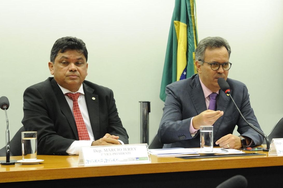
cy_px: 94
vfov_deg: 19.5
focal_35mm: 70
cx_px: 142
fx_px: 550
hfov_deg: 28.8
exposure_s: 1/125
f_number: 5.6
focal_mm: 70
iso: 3200
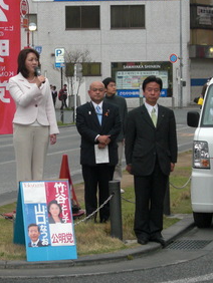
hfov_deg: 13.6
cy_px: 143
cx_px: 38
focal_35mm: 108
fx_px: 885
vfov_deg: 18.2
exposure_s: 1/60
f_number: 3.8
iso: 200
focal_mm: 10.8
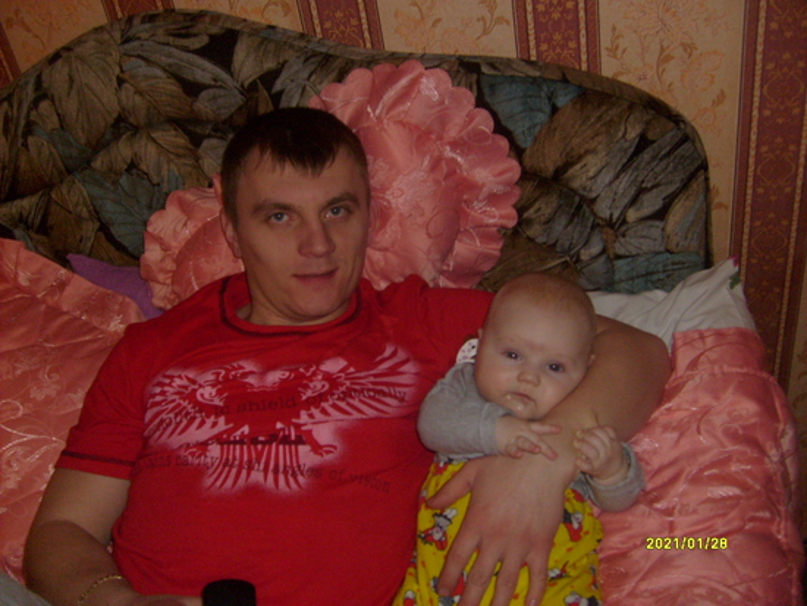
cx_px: 404
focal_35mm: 35
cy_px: 303
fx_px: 816
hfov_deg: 52.6
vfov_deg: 40.7
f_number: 2.8
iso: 100
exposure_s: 1/45
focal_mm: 5.8
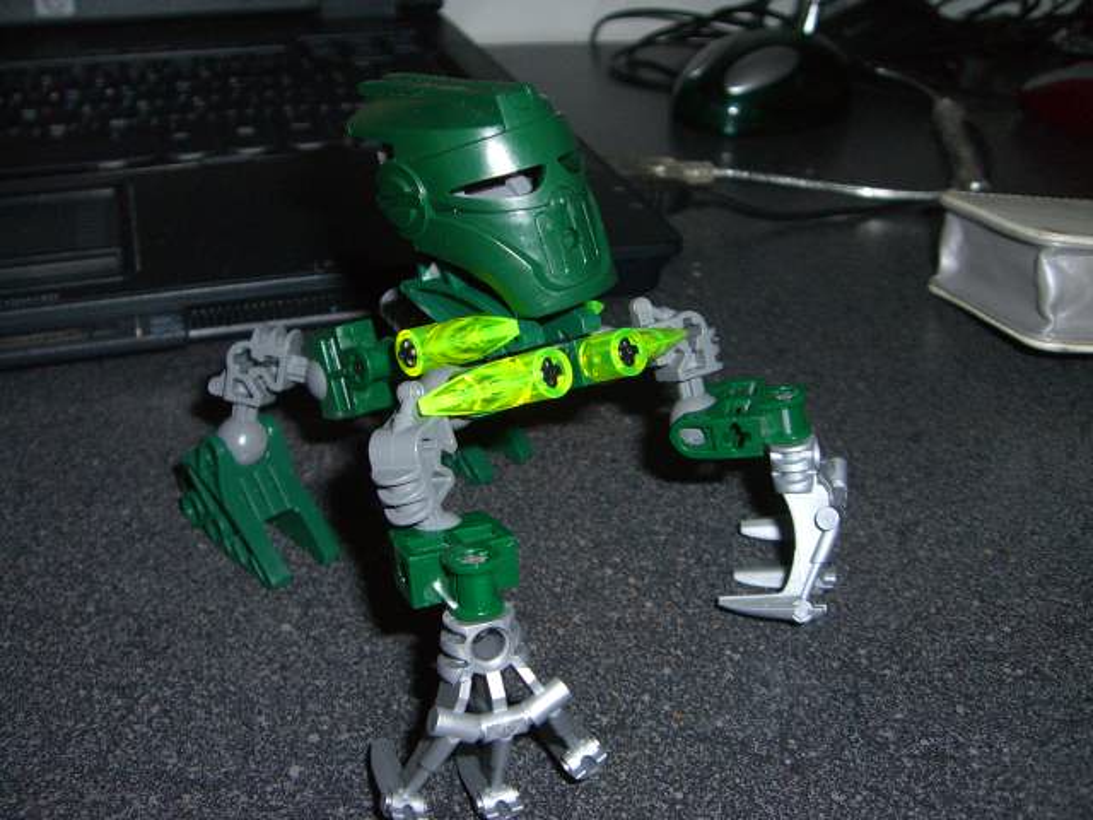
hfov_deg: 49.0
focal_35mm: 38
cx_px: 546
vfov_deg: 37.7
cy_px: 410
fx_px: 1200
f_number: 2.7
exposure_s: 1/60
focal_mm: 6.2
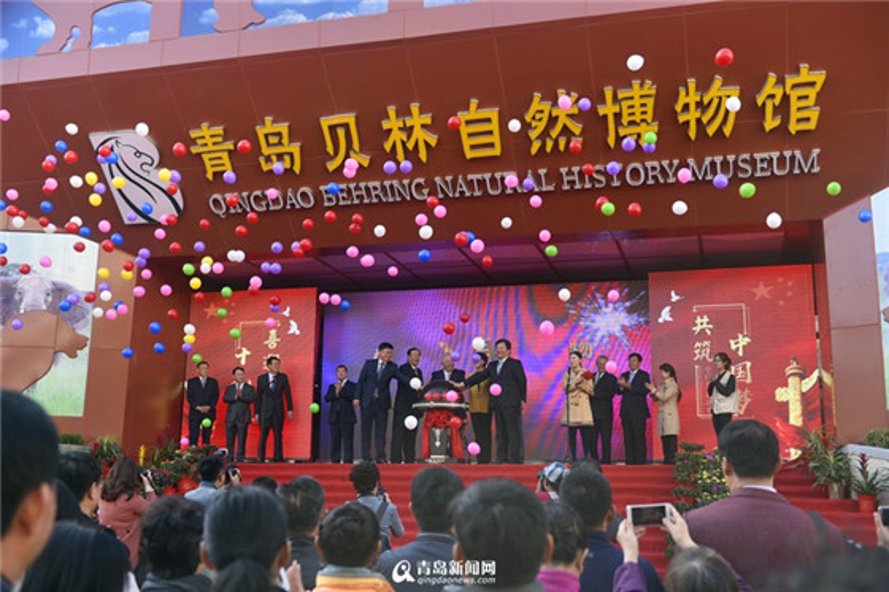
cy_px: 296
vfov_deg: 33.4
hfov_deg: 48.5
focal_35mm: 40
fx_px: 987
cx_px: 444
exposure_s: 1/160
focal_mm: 40
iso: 100
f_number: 4
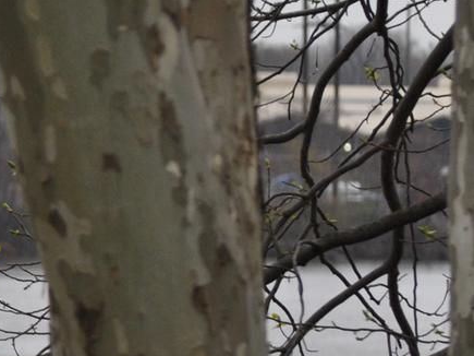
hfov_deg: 3.0
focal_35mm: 666
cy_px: 466
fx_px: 9117
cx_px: -551
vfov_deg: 2.2
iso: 200
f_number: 4.5
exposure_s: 1/200
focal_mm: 98
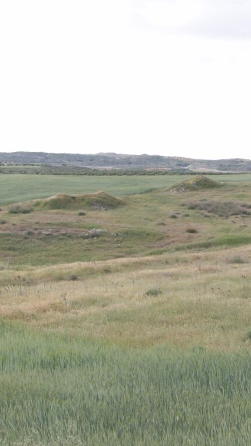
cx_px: 290
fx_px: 924
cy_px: 222
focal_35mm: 78
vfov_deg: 27.2
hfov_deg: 15.0
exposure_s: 1/234
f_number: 3.6
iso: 64
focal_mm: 8.8
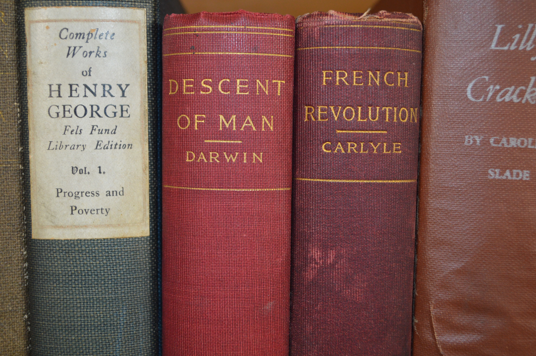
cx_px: 267
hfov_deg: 44.5
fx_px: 655
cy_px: 179
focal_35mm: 44
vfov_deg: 30.5
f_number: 4.5
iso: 640
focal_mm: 28
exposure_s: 1/60
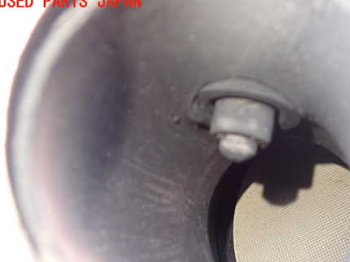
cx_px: 238
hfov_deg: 44.1
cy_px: 175
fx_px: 424
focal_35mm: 42
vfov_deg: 34.0
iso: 500
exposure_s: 1/30
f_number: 2.3
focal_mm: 5.4
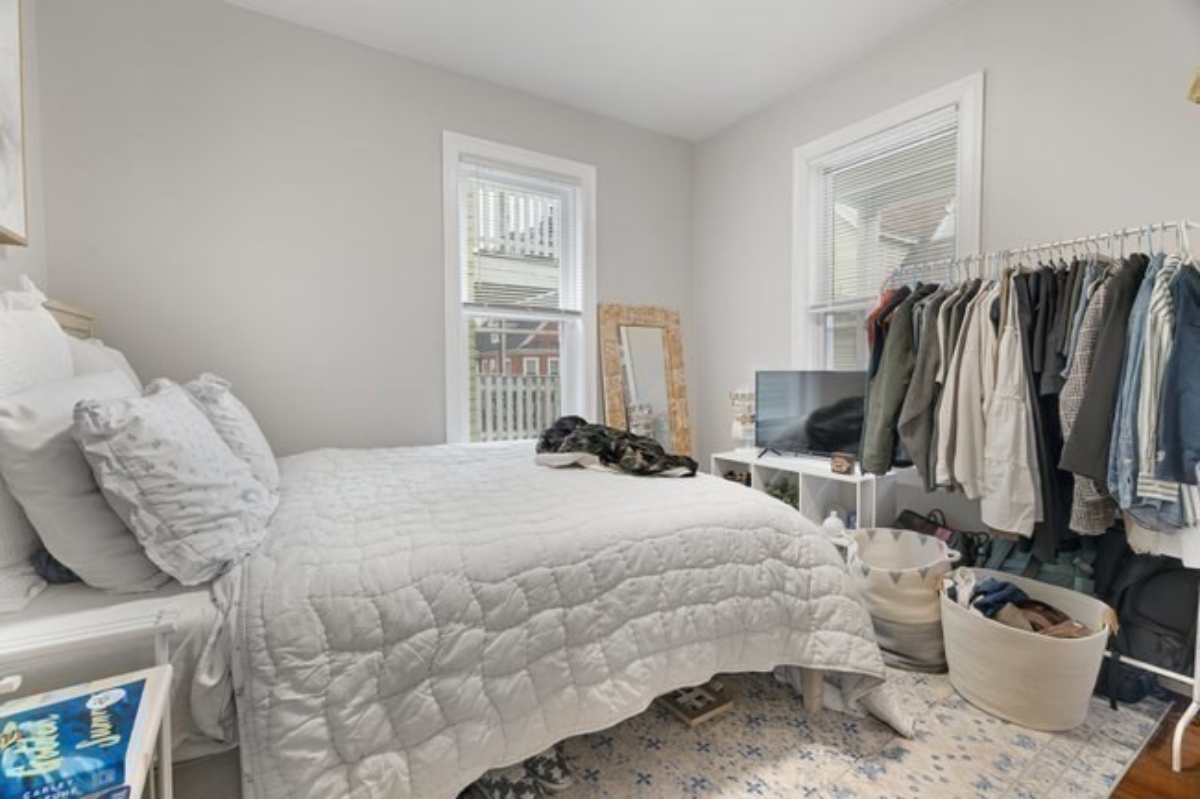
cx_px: 600
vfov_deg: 73.7
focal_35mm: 16
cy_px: 400
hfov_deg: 96.8
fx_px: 533
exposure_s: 2.5
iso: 200
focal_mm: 16
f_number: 8
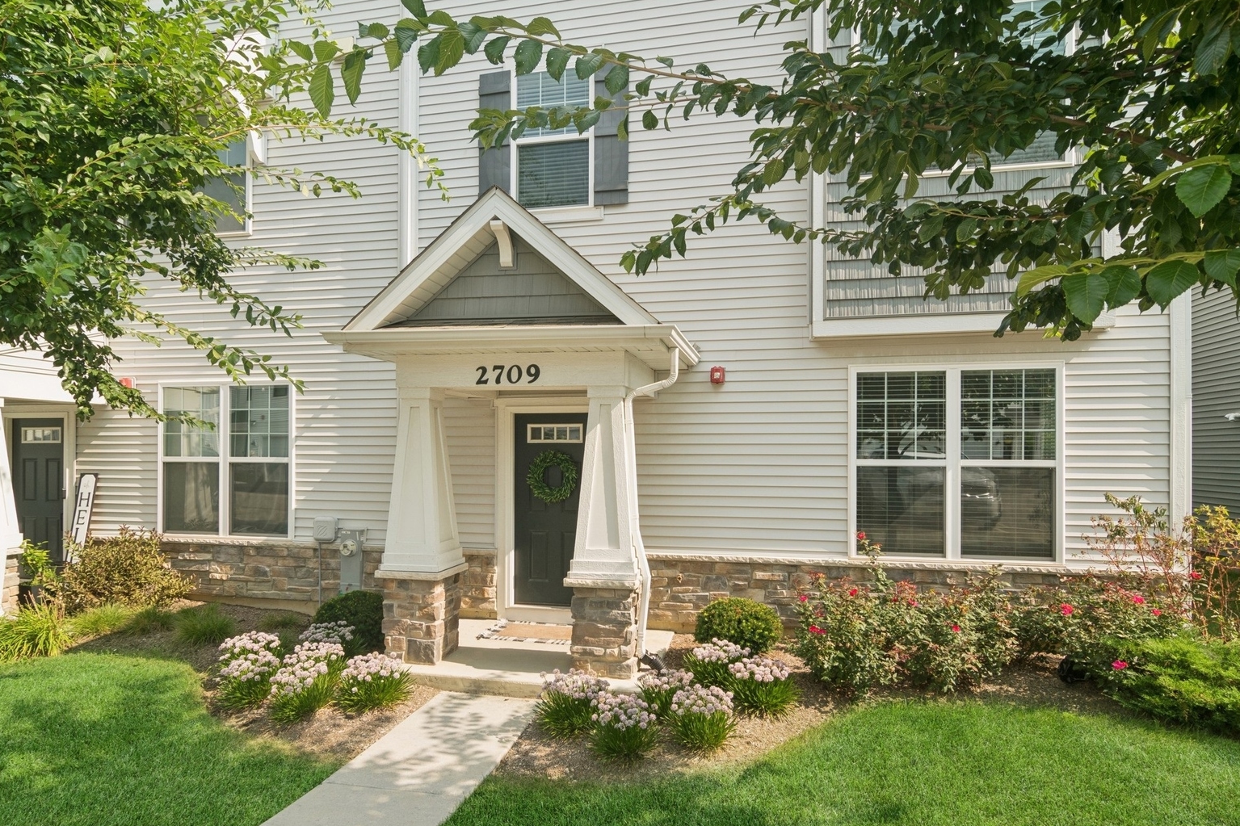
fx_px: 654
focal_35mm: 19
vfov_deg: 64.5
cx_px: 620
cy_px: 430
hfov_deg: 86.9
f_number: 8
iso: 200
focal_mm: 12
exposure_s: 1/200
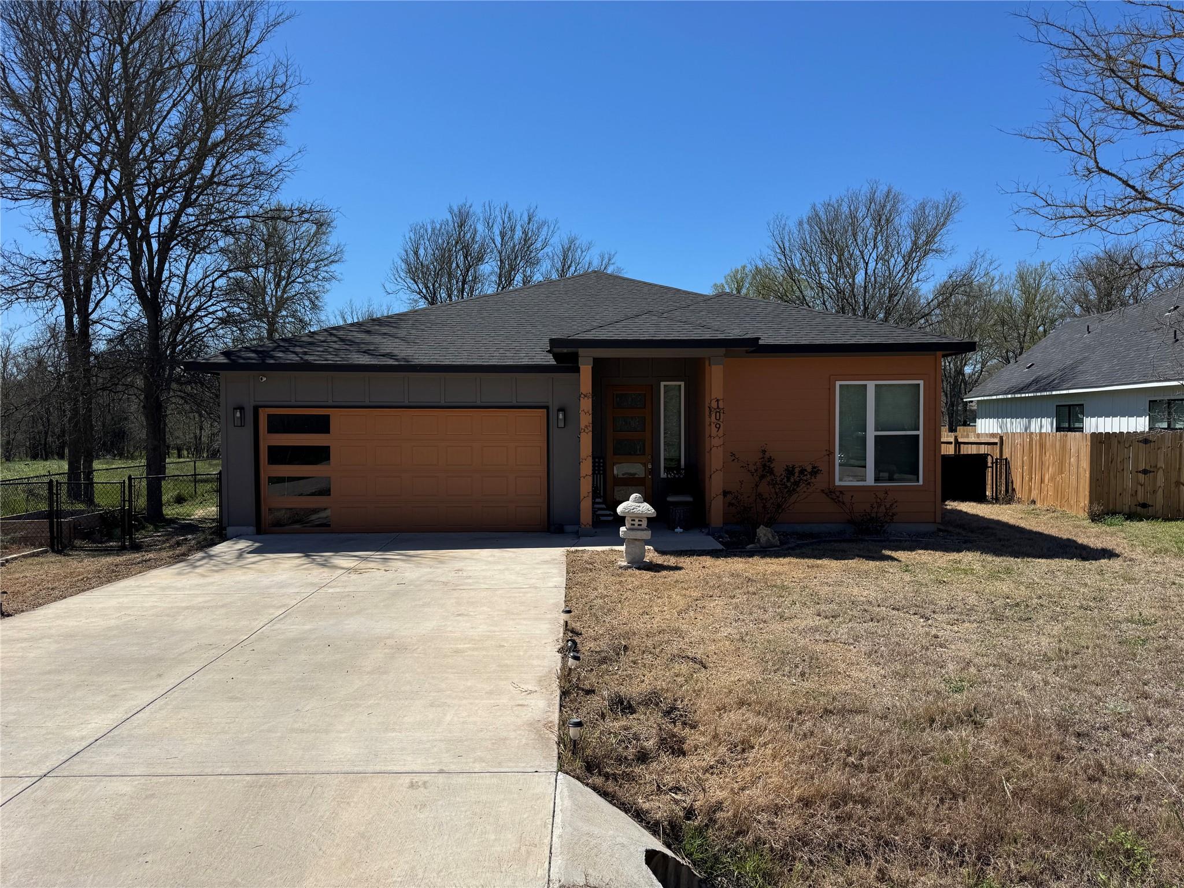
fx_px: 821
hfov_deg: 71.6
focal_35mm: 24
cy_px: 444
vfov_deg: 56.8
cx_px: 592
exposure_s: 1/6410
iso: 80
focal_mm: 6.76
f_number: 1.78
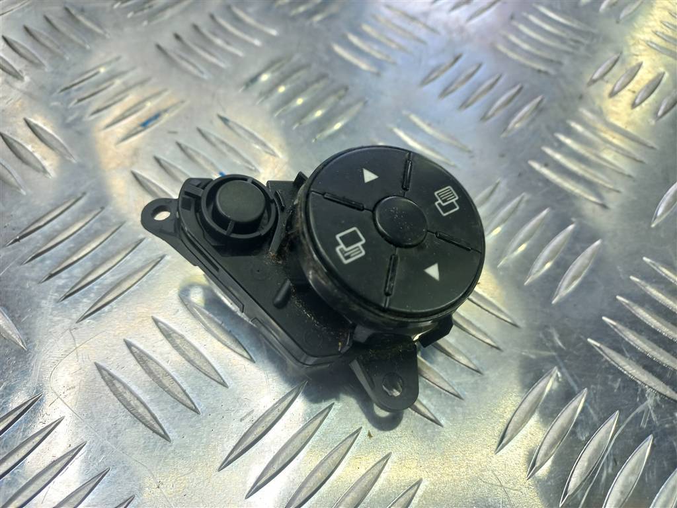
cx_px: 338
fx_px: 489
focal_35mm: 25
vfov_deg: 54.9
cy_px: 254
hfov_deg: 69.4
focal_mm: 4.6
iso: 32
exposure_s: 1/50
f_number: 1.8
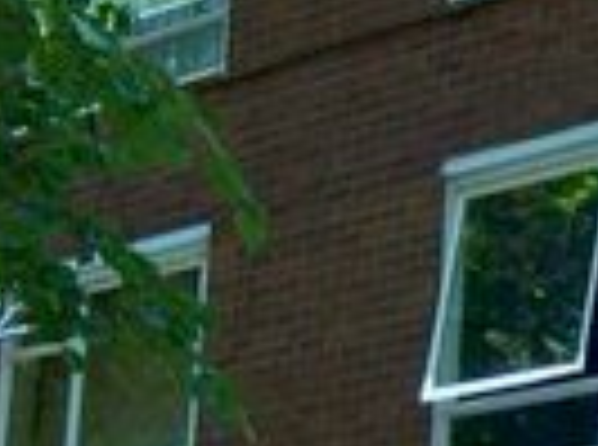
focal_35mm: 190
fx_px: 3273
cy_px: 480
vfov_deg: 7.7
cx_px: 665
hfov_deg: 10.3
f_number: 2.8
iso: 80
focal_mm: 7.5
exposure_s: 1/80
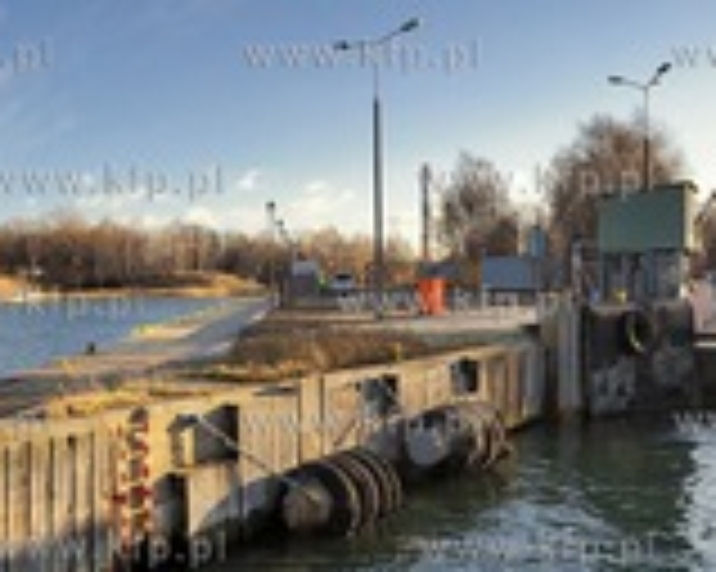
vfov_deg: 44.3
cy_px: 239
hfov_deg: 53.6
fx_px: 699
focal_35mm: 33
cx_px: 266
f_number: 9
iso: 400
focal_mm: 14
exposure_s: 1/200
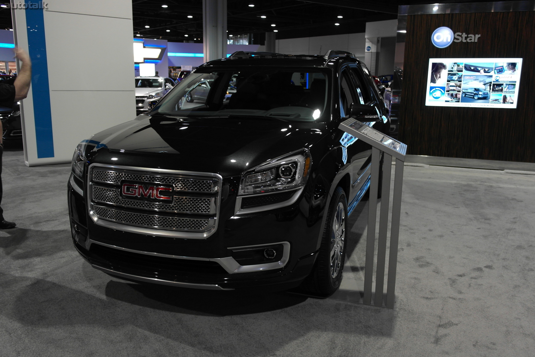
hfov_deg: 61.9
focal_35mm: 30
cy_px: 178
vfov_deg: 43.6
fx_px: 446
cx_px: 268
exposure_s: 1/40
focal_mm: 20
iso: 400
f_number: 3.5
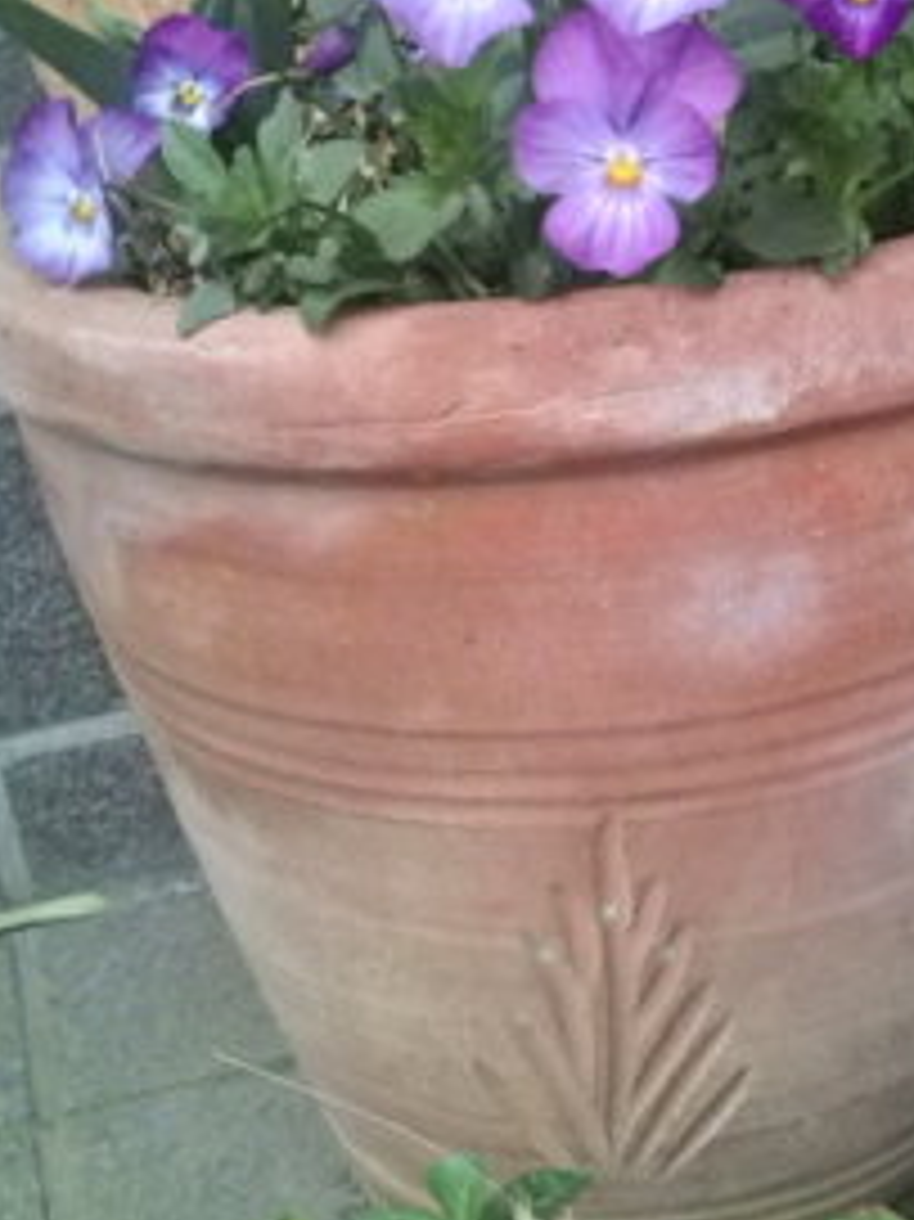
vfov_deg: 32.7
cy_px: 545
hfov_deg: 24.4
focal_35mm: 59
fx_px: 2079
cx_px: 732
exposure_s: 1/20
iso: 80
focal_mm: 3.3
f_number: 2.8
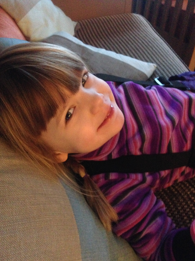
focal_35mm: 34
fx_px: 255
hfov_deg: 41.8
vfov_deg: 53.9
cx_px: 99
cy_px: 134
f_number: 2.4
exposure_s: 1/15
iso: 800
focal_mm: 4.12
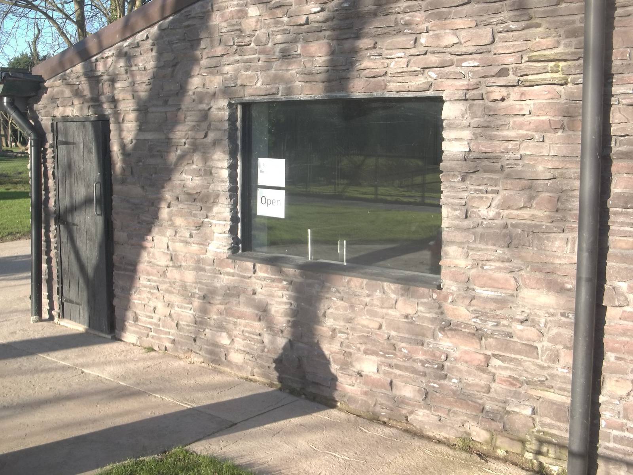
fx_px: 841
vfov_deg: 31.5
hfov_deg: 41.2
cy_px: 238
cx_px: 316
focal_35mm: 46
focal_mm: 8.3
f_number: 3.7
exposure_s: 1/250
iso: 80
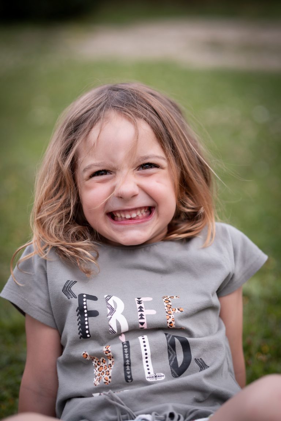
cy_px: 210
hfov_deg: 18.2
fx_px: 878
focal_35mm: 75
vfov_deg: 27.0
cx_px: 140
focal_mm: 50
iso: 100
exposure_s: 1/800
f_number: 1.4
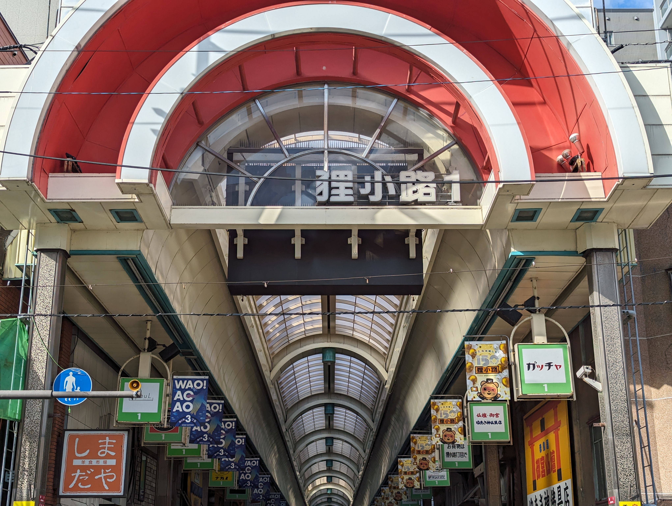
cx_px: 336
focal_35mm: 48
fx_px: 933
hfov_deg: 39.6
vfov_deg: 30.3
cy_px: 253
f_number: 1.85
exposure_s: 1/1852
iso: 47
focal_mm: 6.81
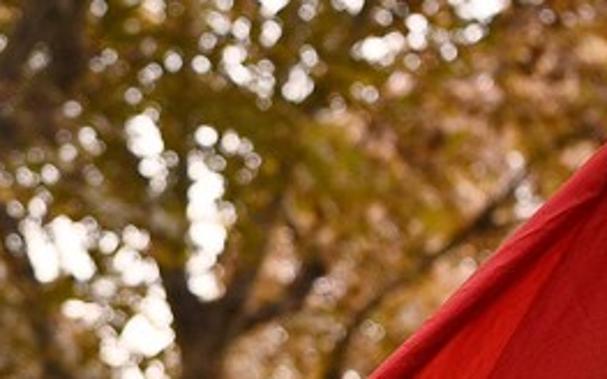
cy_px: 926
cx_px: -517
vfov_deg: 5.7
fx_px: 3687
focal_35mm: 223
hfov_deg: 9.0
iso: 640
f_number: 3.5
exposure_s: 1/1250
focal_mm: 46
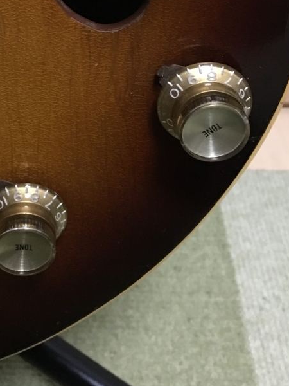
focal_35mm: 58
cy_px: 48
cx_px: 62
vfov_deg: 31.8
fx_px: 646
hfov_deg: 24.9
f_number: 2.2
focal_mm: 4.15
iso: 100
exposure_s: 1/4
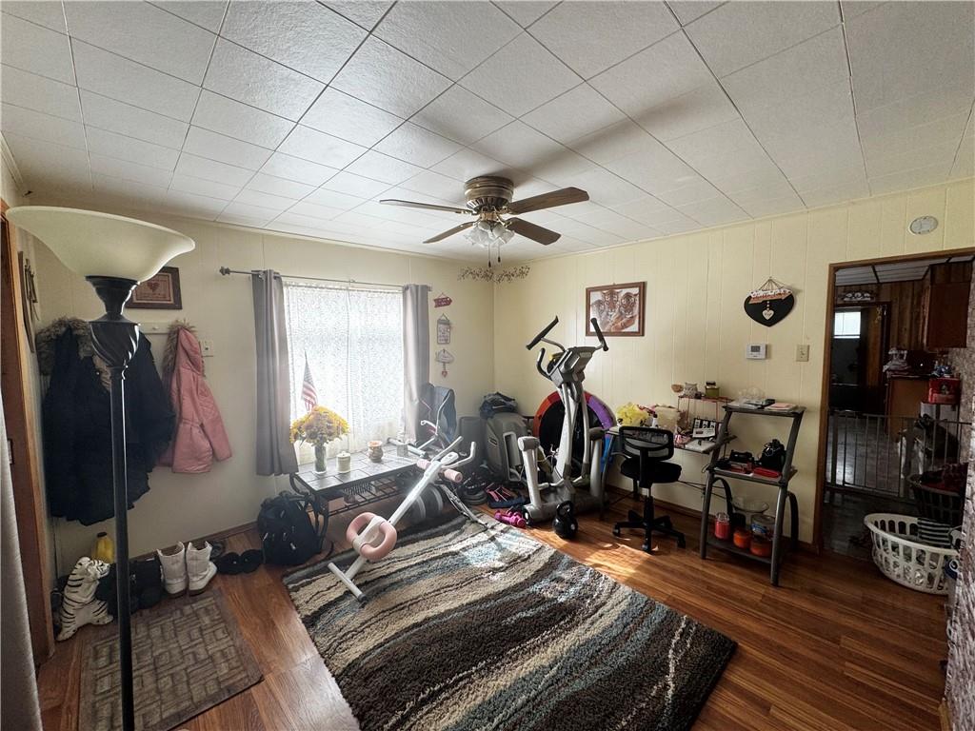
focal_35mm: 14
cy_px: 366
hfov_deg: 102.1
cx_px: 488
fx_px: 394
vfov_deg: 85.7
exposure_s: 1/99
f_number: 2.2
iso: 50
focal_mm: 2.22
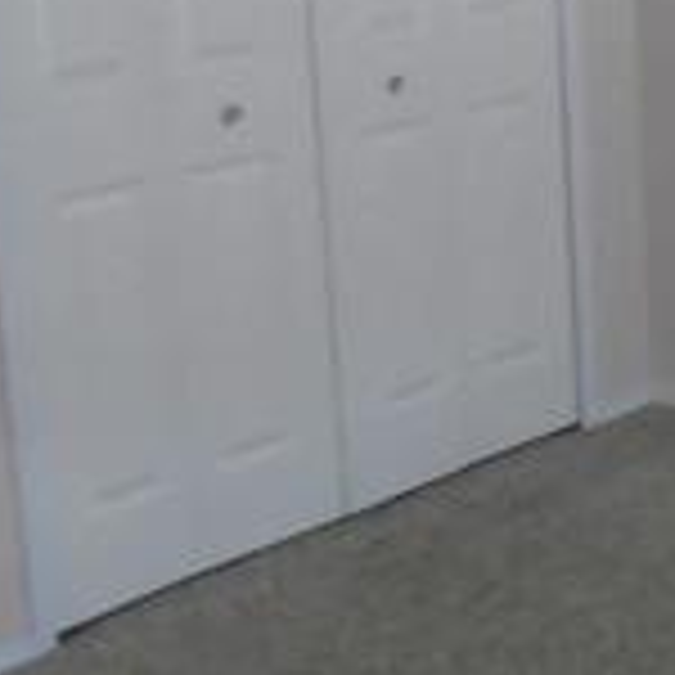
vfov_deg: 17.7
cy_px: 254
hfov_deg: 16.8
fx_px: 2162
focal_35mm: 98
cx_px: 864
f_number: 3.2
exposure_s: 1/60
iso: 800
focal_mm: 4.6
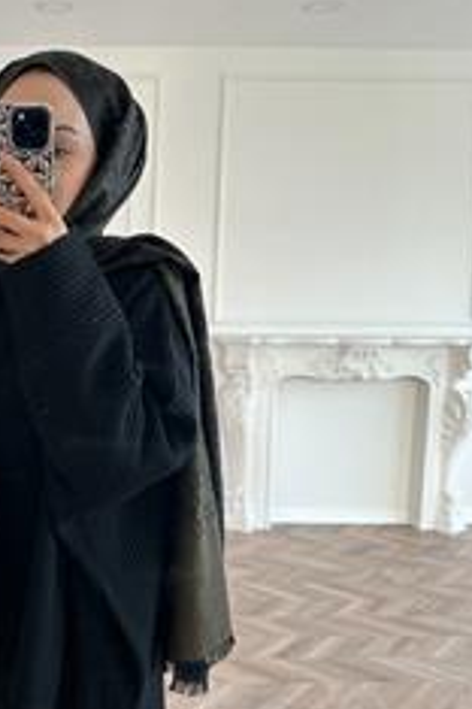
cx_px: 33
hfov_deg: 29.1
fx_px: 865
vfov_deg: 44.5
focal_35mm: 44
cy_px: 365
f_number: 1.78
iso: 80
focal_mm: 6.86
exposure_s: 1/121
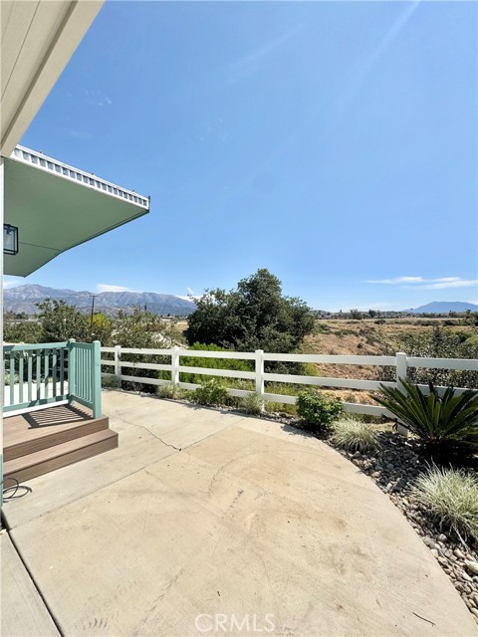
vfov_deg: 102.1
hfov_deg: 85.7
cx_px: 239
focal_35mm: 14
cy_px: 318
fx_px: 258
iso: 50
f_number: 2.2
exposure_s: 1/3106
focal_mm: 2.22
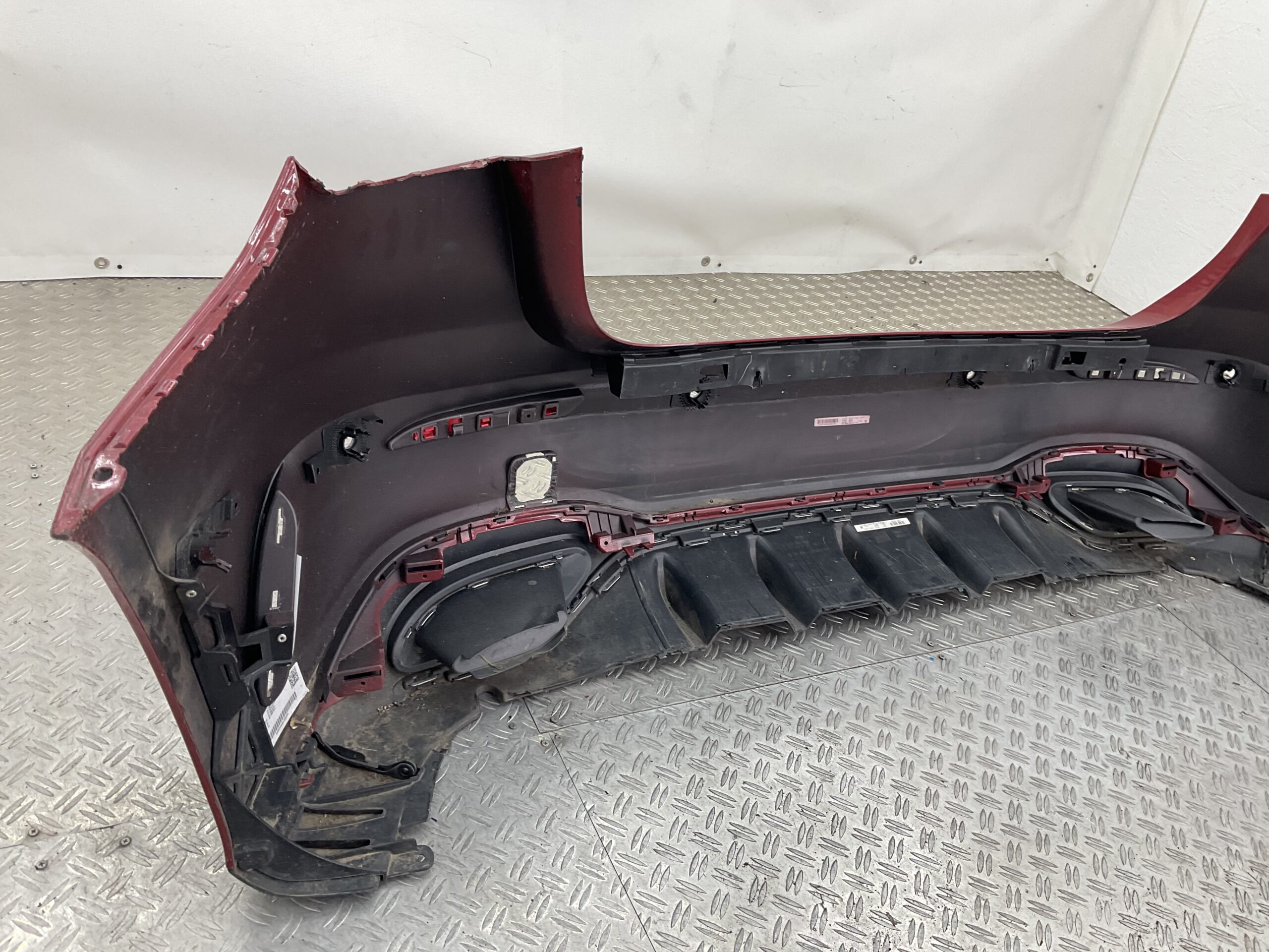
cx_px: 634
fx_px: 1063
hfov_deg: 61.7
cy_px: 476
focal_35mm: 29
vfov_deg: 48.2
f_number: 1.8
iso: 40
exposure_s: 1/120
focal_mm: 3
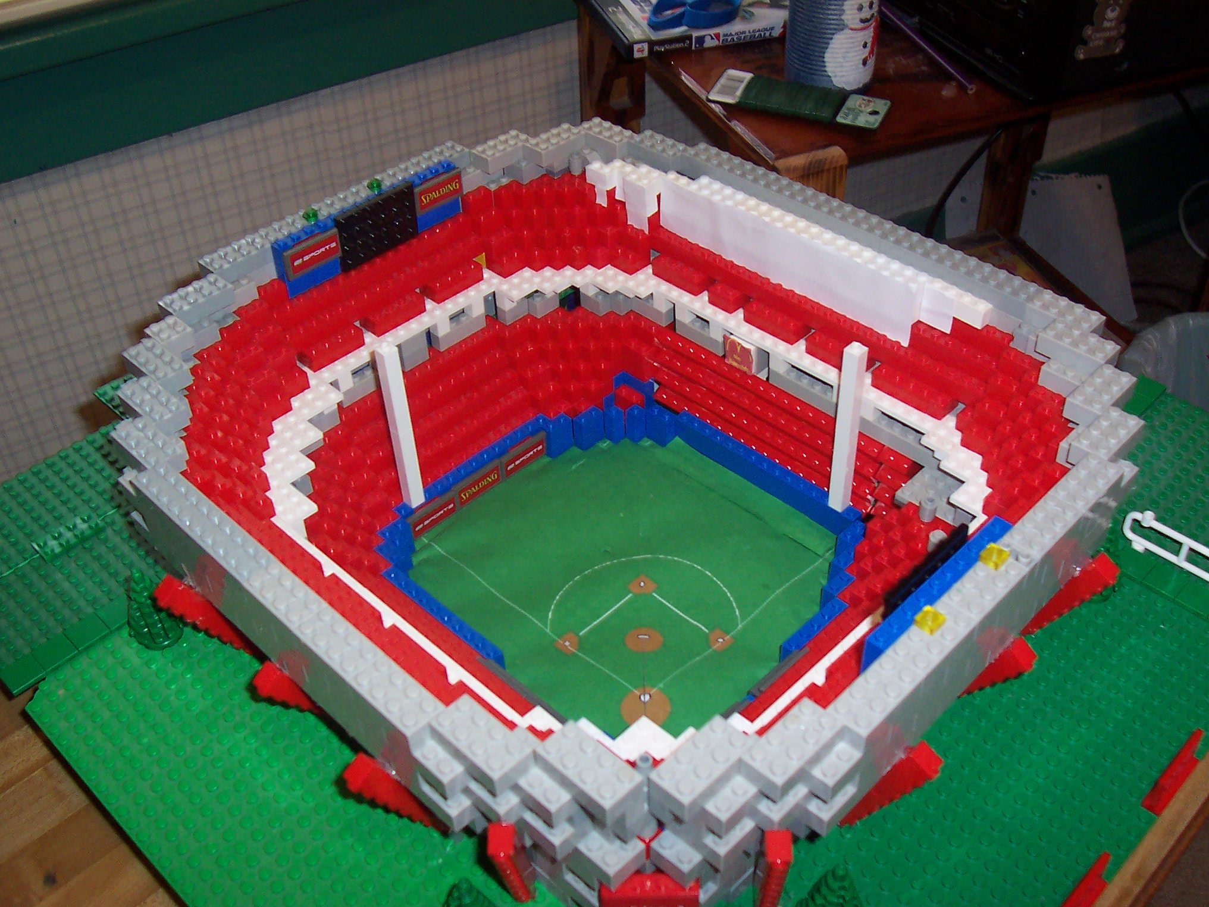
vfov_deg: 38.7
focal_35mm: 37
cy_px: 454
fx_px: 1292
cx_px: 604
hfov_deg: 50.1
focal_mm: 5.6
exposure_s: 1/60
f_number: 2.8
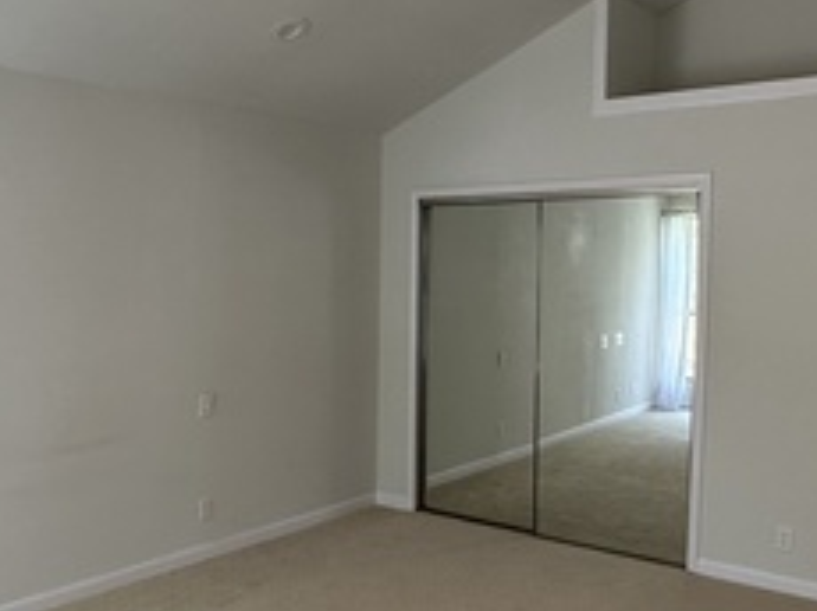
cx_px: 355
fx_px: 920
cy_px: 330
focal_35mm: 39
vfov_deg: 36.7
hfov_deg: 47.8
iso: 200
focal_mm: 2.22
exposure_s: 1/120
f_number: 2.2
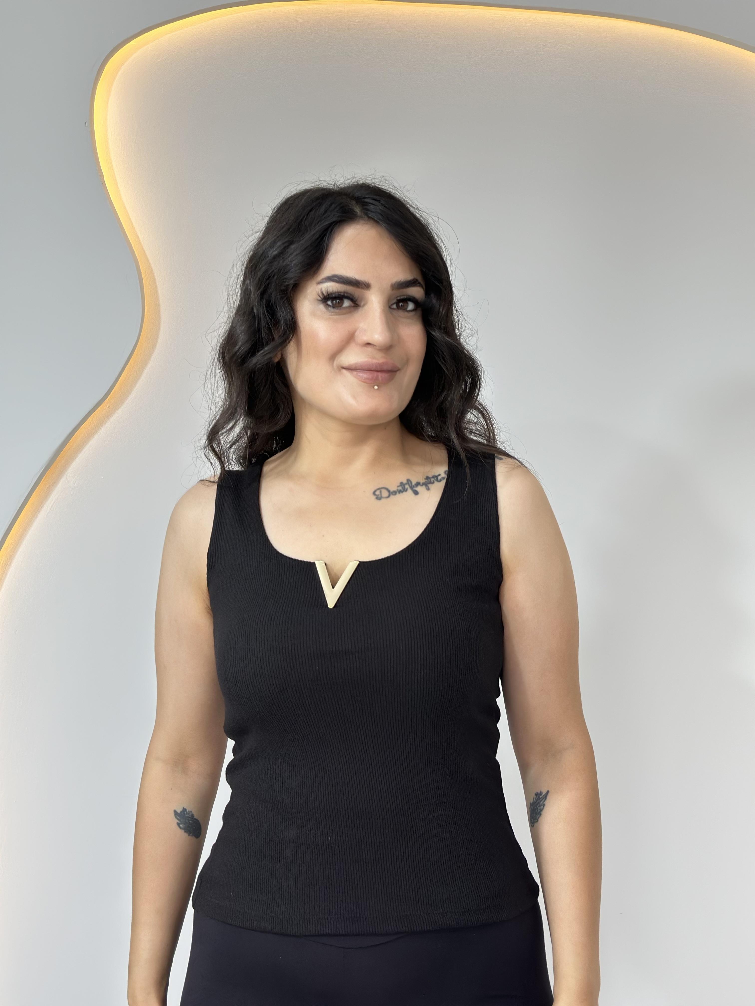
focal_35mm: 48
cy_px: 503
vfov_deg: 39.7
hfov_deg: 30.3
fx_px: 1396
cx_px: 378
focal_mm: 6.86
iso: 80
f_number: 1.78
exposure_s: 1/138
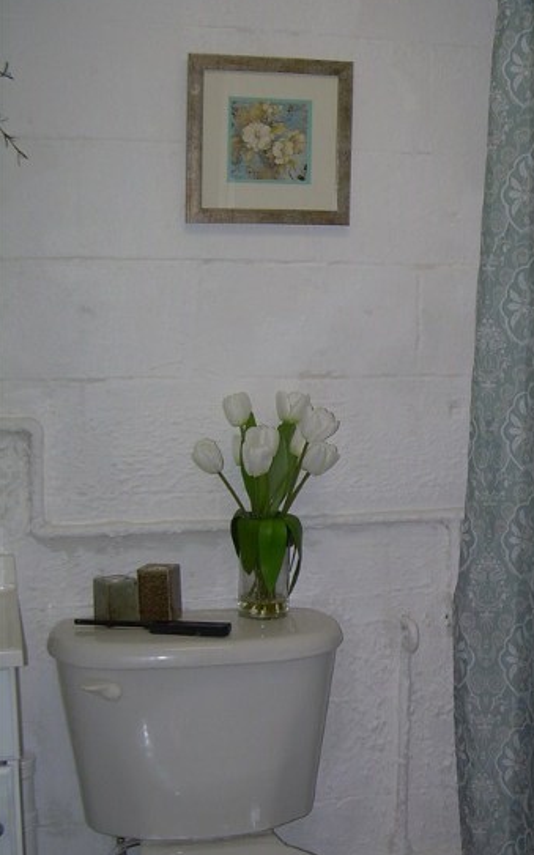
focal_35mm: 57
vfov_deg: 35.7
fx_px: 1328
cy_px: 457
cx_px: 451
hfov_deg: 22.3
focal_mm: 6.3
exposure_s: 1/60
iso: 50
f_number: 2.8
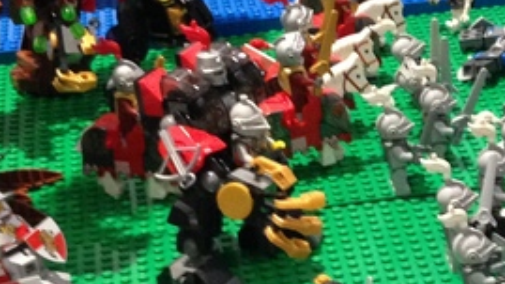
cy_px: 233
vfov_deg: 9.2
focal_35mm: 131
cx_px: 542
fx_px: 1753
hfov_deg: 16.0
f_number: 2.4
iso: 320
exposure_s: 1/20
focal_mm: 4.12
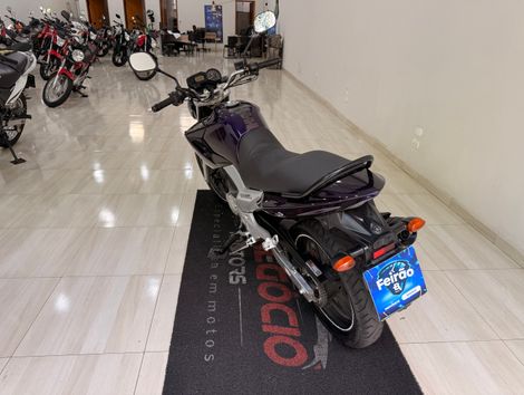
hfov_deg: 71.5
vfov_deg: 56.9
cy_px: 198
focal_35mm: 24
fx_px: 364
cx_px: 262
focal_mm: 6.76
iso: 80
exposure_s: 1/120
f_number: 1.78
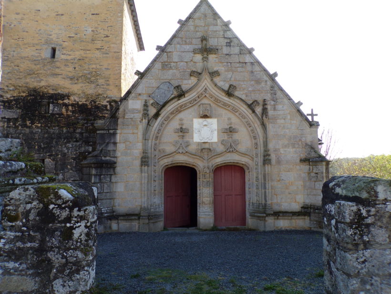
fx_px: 271
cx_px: 196
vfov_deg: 56.8
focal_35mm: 24
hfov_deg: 71.6
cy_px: 147
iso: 80
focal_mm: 4.3
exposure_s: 1/120
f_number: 4.3
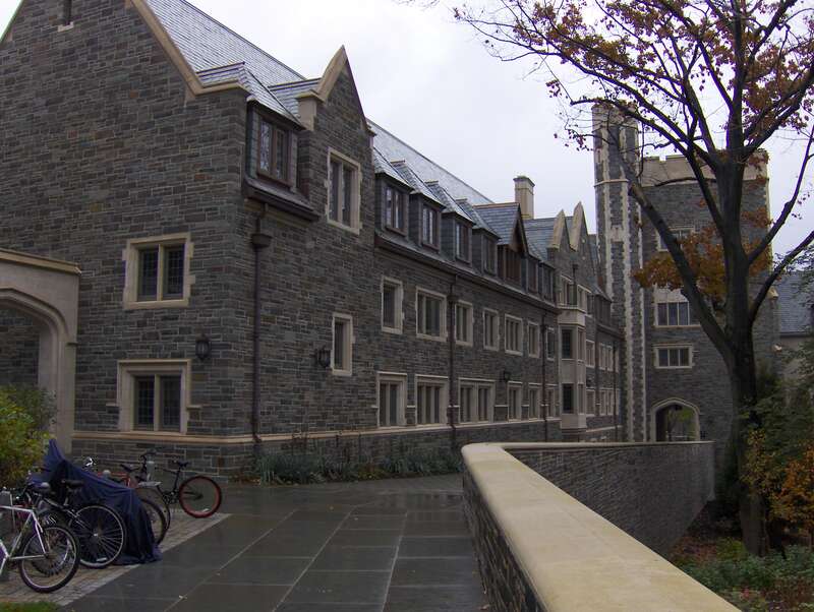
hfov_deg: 52.6
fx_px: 824
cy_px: 306
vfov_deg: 40.8
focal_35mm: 35
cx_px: 407
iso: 100
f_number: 3.5
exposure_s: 1/690
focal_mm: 7.5
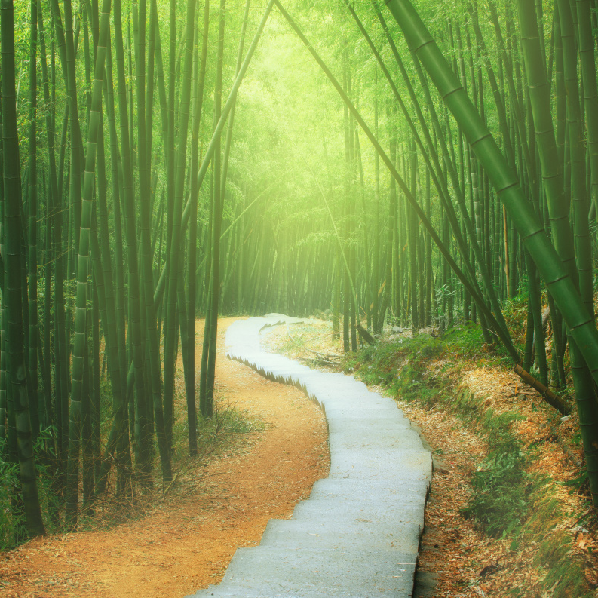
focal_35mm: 90
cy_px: 293
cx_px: 297
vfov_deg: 19.3
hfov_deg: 19.3
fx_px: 1759
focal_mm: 70
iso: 100
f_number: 11
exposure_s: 2
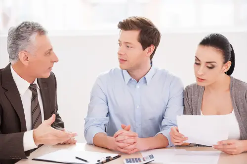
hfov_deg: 20.8
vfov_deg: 14.0
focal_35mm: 98
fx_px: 672
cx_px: 124
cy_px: 82
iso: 400
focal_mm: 98
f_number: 2.8
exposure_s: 1/100
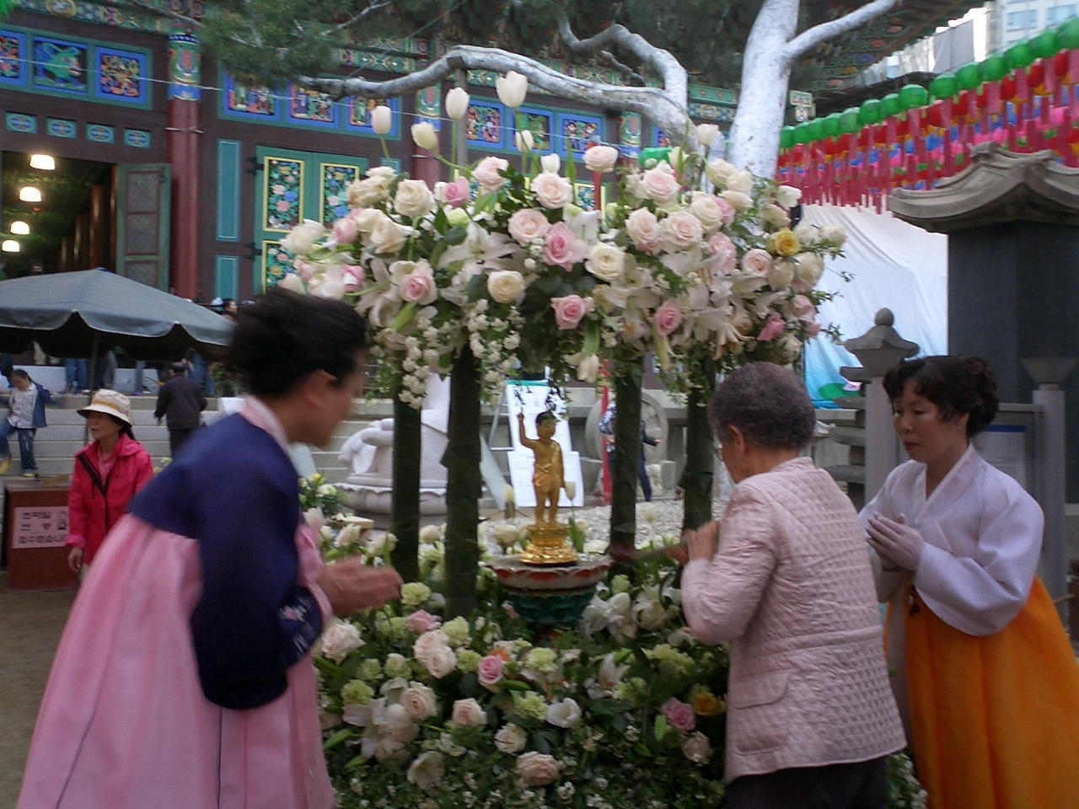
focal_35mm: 37
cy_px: 404
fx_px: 1153
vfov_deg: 38.7
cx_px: 540
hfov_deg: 50.1
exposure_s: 1/20
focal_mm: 5.6
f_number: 3.5
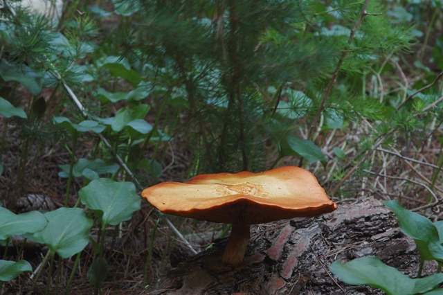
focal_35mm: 98
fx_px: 1199
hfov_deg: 20.9
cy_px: 148
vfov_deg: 14.0
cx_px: 222
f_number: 9
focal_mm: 65
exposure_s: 6
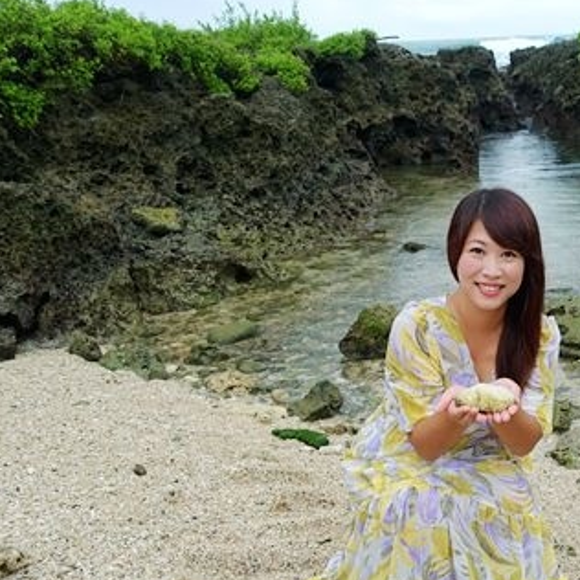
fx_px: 796
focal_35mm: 42
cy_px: 355
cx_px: 464
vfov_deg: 39.8
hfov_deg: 38.5
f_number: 2.8
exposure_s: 1/320
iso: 125
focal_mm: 8.8
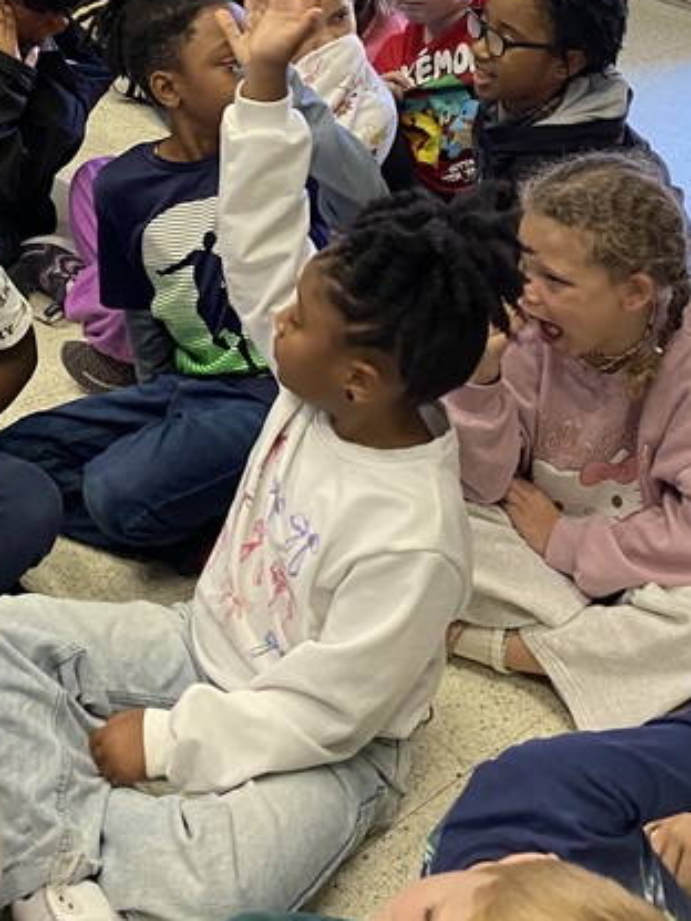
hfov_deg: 22.6
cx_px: 144
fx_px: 1703
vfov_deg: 29.2
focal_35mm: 64
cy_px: 108
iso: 320
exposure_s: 1/60
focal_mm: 4.25
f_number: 1.8
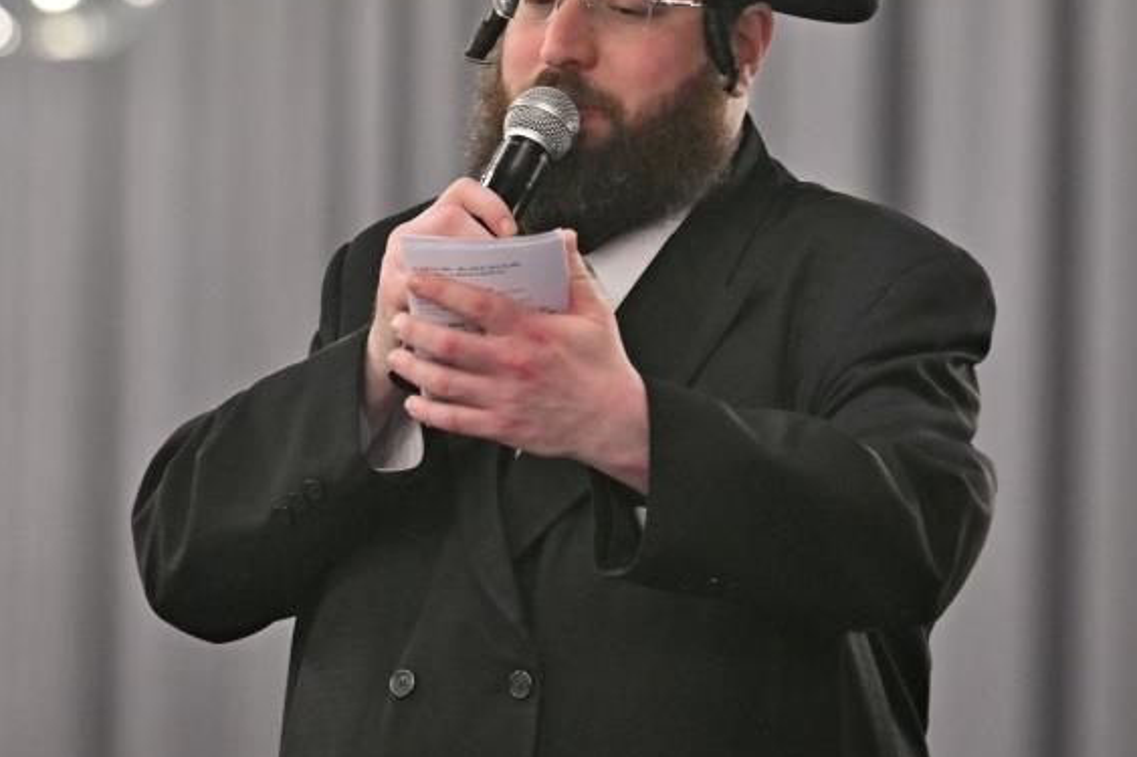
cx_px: 610
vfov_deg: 3.0
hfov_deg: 4.4
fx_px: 14650
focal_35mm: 464
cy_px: 147
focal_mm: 170
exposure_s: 1/125
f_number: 2.8
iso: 640
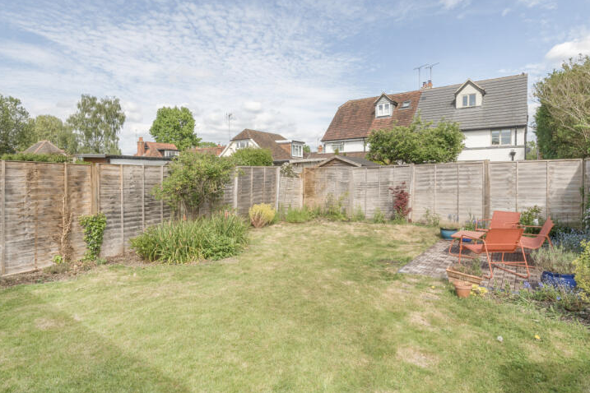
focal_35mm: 20
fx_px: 328
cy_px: 172
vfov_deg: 61.7
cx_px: 281
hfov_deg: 83.9
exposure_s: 1/1000
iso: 400
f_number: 8
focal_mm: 14
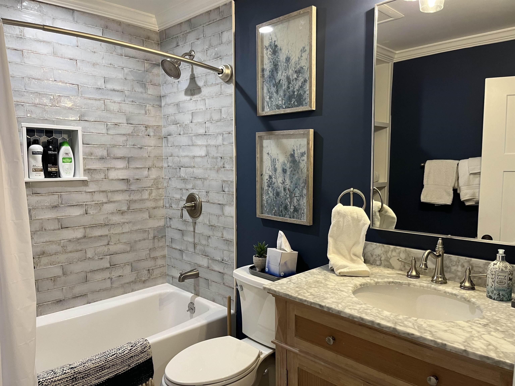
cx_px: 258
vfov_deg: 53.1
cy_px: 193
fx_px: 387
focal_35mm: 26
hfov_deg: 67.3
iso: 125
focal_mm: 5.1
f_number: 1.6
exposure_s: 1/60
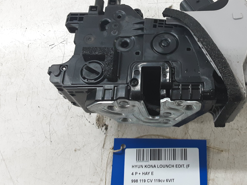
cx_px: 164
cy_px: 79
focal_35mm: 36
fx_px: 257
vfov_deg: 39.6
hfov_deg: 50.5
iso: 160
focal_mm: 2.91
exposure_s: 1/50
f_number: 1.9
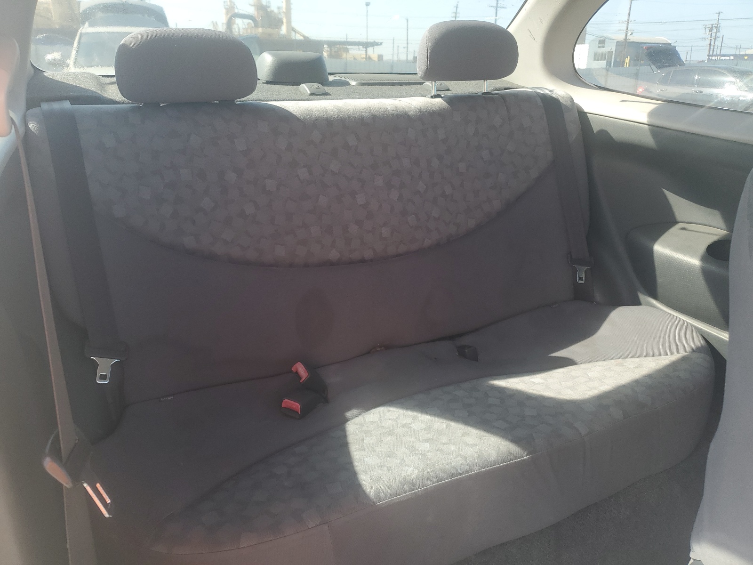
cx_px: 376
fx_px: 566
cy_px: 282
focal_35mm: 26
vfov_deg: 53.1
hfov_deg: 67.3
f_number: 1.5
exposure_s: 1/244
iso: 50
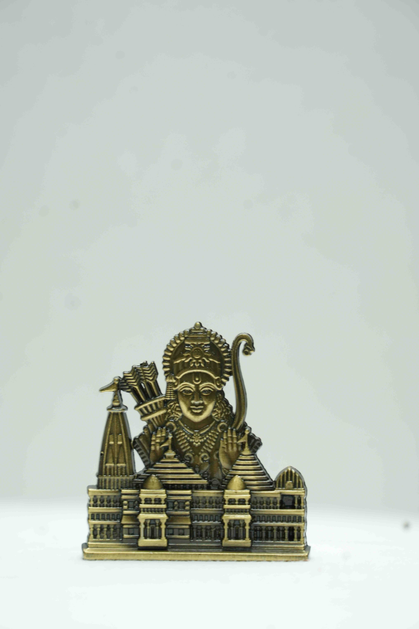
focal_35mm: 105
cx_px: 210
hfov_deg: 13.0
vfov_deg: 19.5
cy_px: 314
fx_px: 1833
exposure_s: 1/60
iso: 320
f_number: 5.6
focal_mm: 105
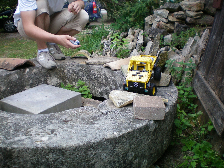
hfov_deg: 47.9
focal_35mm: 39
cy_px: 84
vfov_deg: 36.8
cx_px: 114
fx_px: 252
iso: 64
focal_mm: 6.3
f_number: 3.1
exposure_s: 1/200
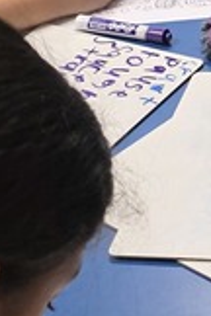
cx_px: 383
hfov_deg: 8.7
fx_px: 1327
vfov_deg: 13.5
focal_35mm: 151
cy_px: 23
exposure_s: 1/120
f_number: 1.7
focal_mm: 6.3
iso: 320
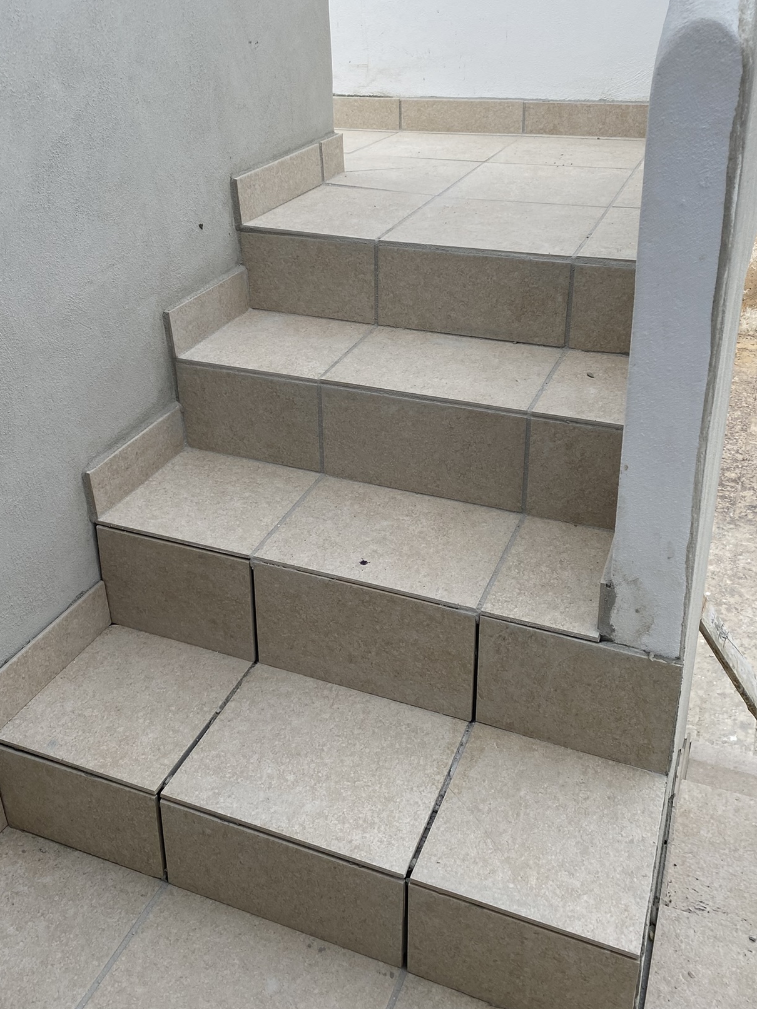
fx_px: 962
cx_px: 378
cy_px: 407
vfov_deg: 55.0
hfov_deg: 42.9
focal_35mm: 33
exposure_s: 1/1007
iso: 32
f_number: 1.8
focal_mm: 4.25
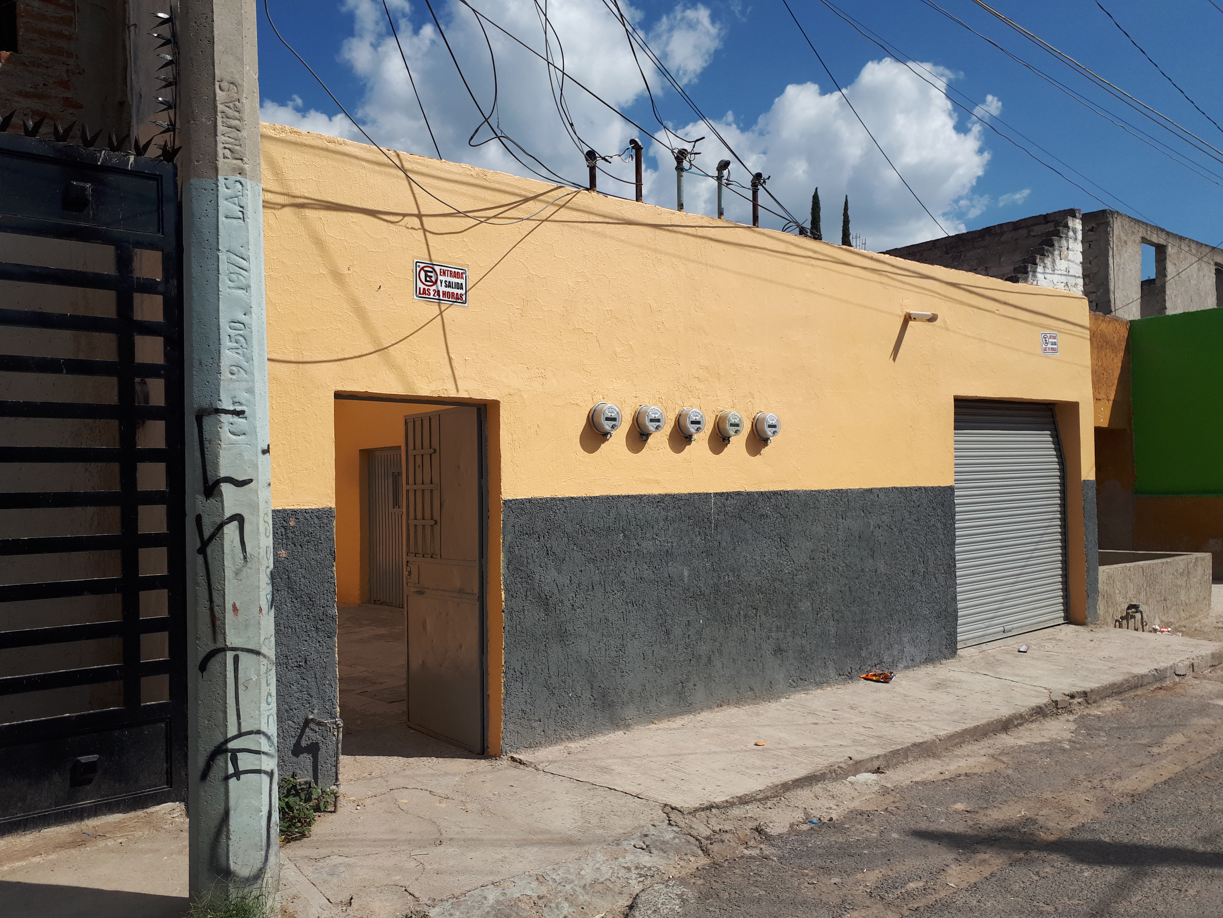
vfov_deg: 51.4
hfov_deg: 65.3
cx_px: 612
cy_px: 459
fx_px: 954
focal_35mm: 27
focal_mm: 3.6
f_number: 1.9
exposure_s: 1/2667
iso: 40
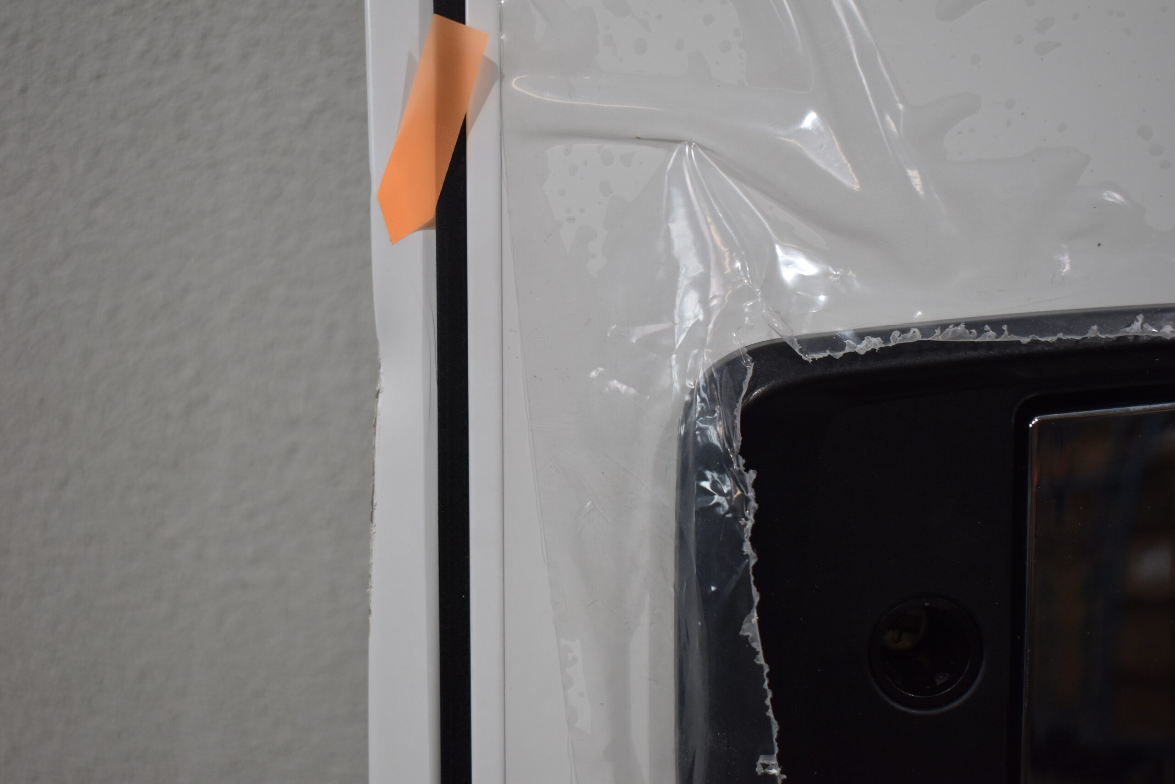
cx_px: 588
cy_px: 392
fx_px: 1665
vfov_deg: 26.5
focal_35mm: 51
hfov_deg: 38.9
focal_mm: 34
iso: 500
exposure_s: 1/250
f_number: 4.5
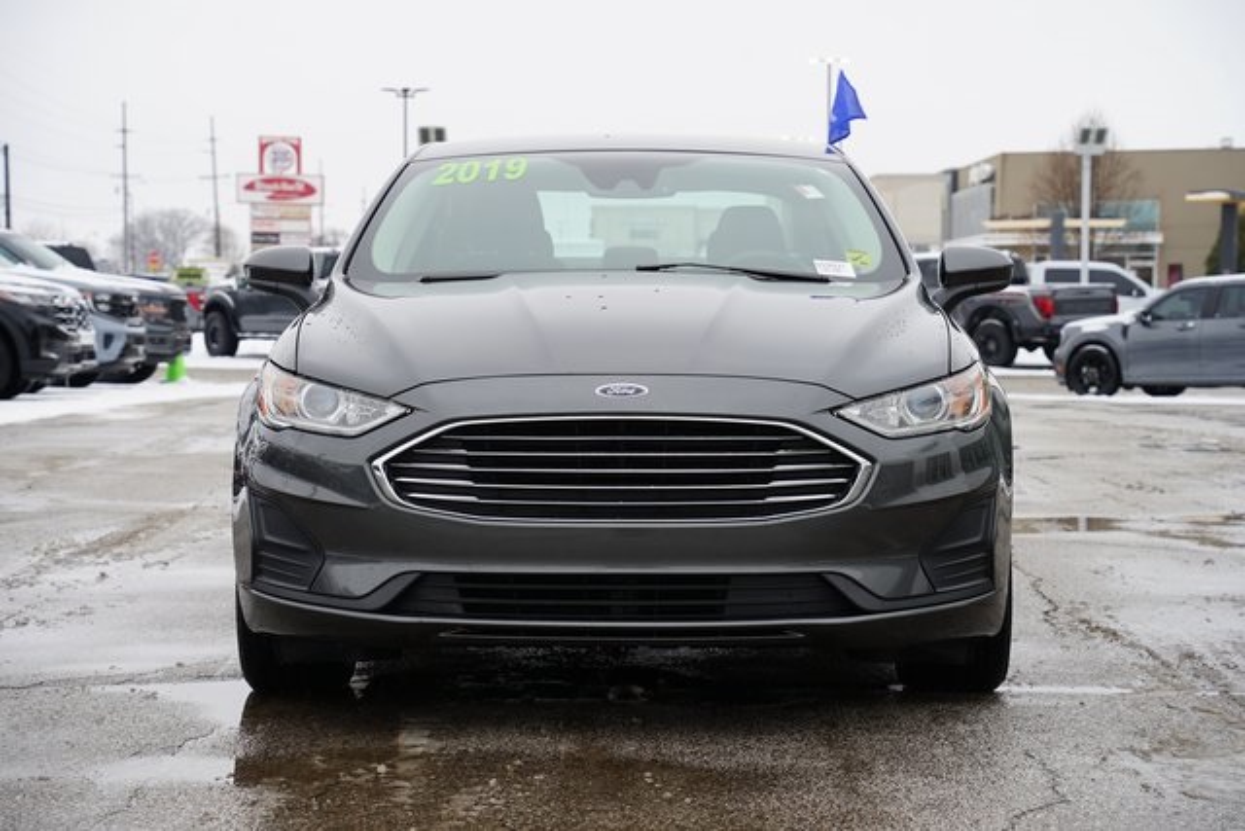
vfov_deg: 17.7
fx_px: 2663
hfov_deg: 26.3
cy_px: 416
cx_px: 622
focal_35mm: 77
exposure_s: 1/80
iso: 100
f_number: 6.3
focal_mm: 77
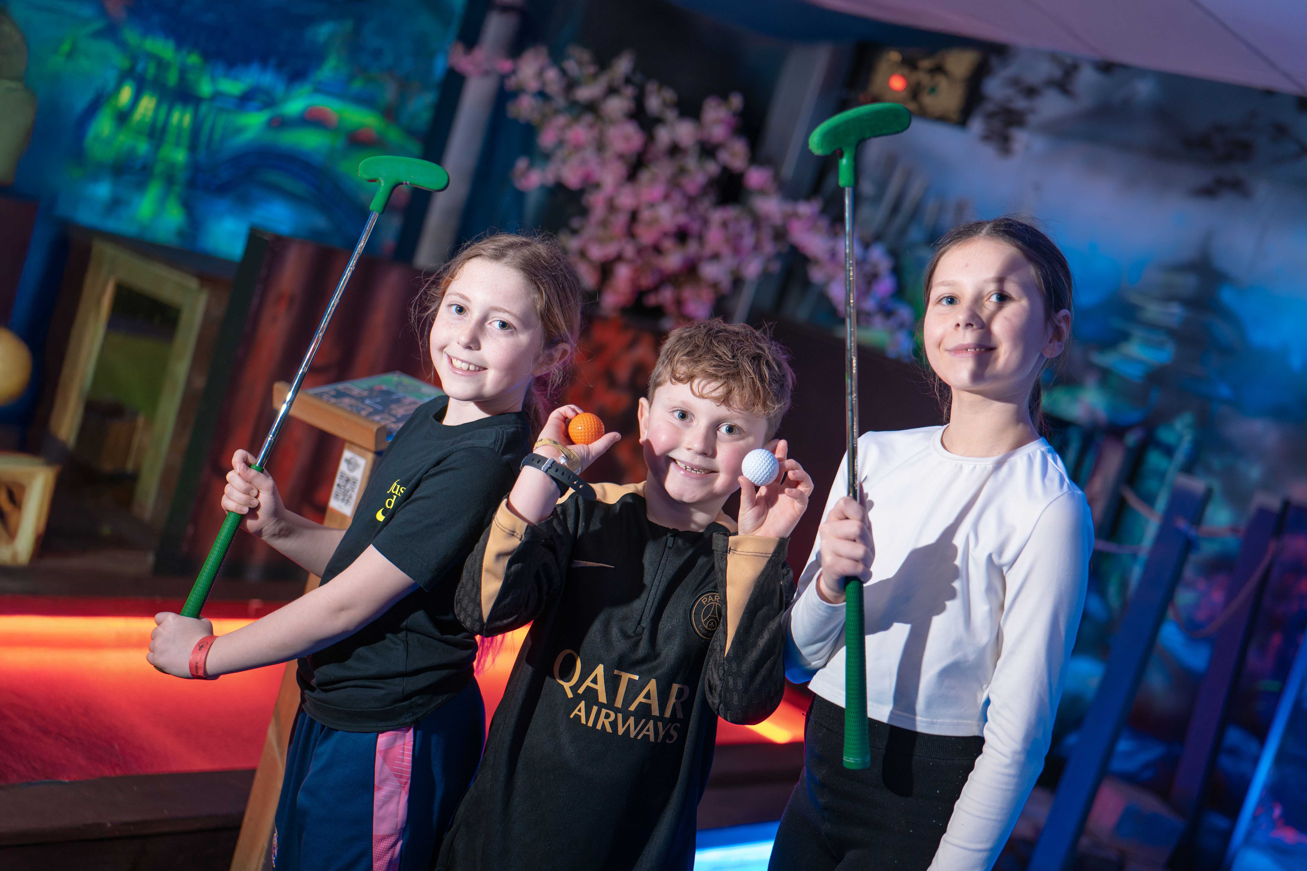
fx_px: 1960
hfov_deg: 36.9
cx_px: 654
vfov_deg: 25.1
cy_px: 436
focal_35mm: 54
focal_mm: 50
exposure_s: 1/30
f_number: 2
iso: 500
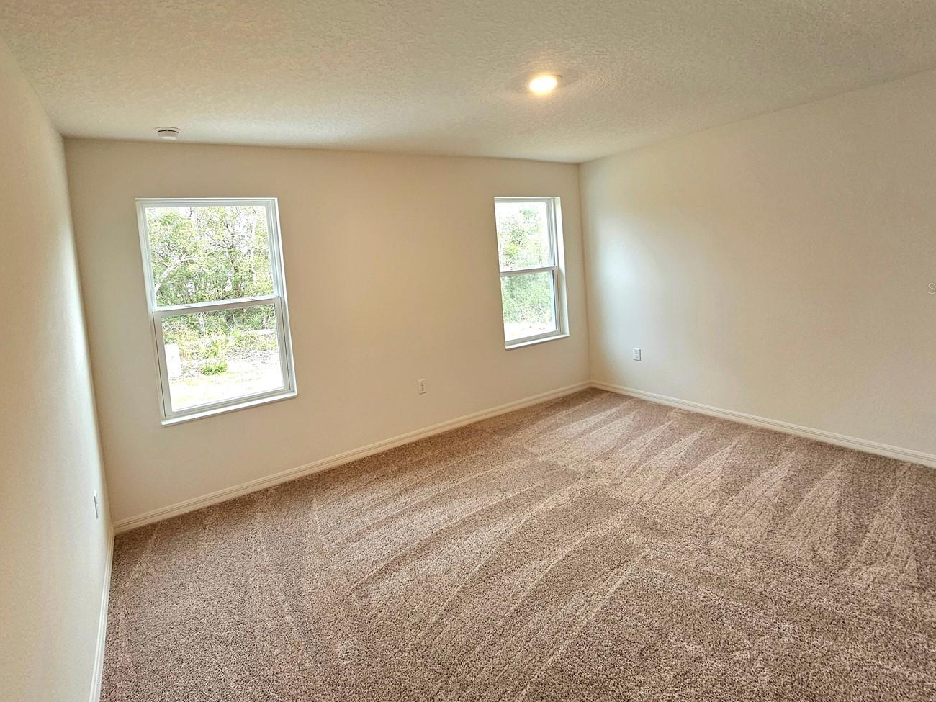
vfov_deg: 77.4
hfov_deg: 94.2
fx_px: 433
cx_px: 420
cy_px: 288
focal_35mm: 16
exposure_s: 1/60.2
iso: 160
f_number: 2.2
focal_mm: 2.2
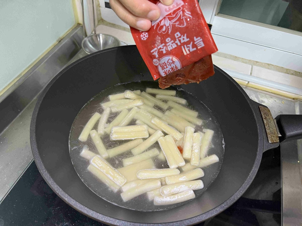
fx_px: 227
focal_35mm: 26
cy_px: 113
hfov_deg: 67.3
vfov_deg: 53.1
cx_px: 151
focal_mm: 5.7
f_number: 1.5
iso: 125
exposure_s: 1/60
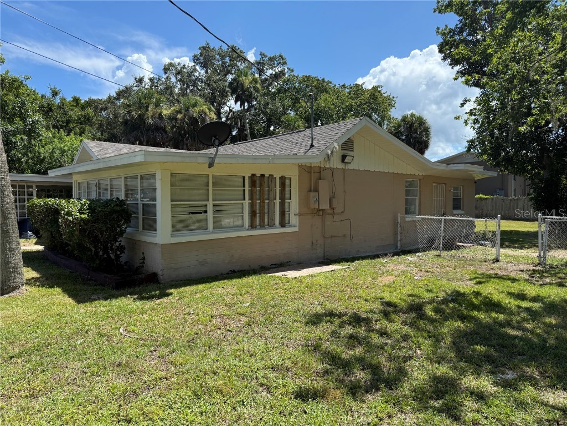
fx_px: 393
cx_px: 284
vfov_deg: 56.8
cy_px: 213
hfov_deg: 71.6
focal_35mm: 24
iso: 100
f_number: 1.78
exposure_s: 1/3953
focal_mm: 6.76
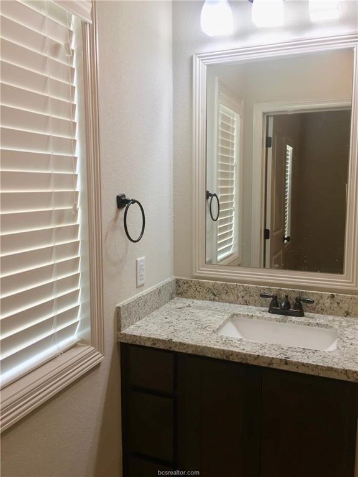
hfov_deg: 48.2
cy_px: 238
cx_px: 179
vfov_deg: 61.7
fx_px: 400
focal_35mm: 29
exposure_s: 1/60
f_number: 2.2
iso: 40
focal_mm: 4.15
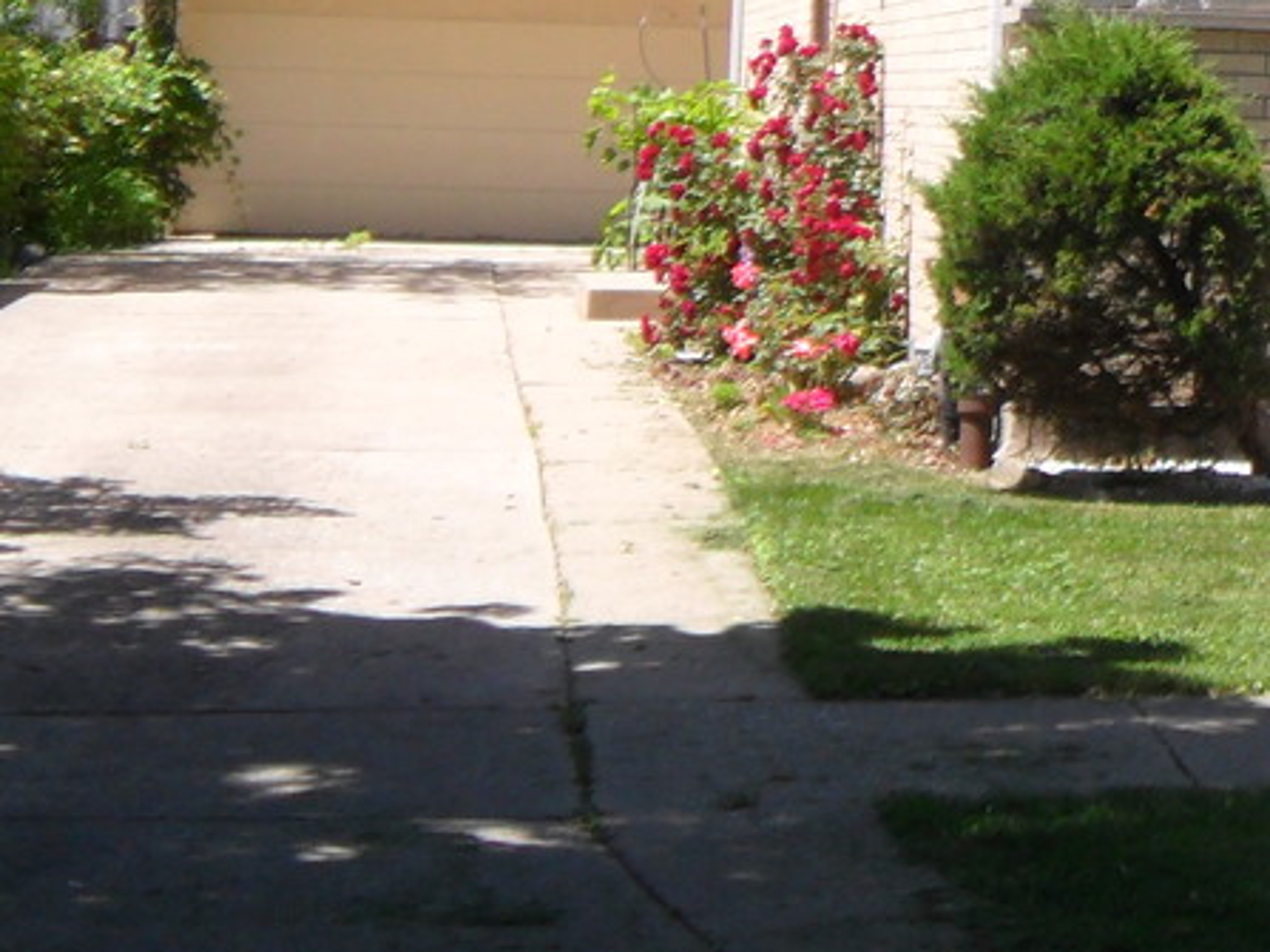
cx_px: 1909
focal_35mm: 145
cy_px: -449
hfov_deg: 12.9
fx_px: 5318
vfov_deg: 9.9
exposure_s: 1/500
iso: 80
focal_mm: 8.1
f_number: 3.5
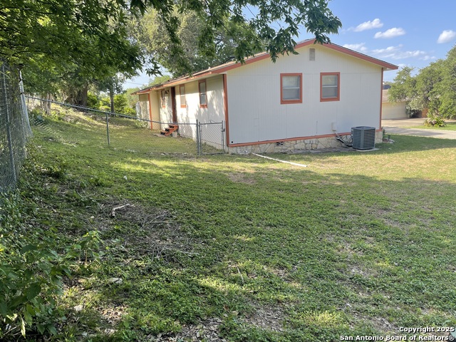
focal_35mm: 25
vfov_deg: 54.9
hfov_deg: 69.4
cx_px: 228
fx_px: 329
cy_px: 171
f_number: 1.6
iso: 32
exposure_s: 1/575
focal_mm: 5.1
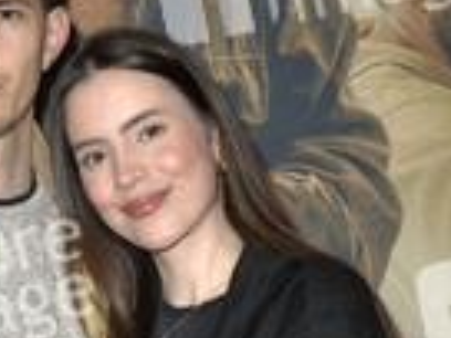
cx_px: 20
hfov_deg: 13.8
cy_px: 464
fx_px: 1837
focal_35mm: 141
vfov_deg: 10.3
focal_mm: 50
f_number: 5.6
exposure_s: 1/250
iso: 250
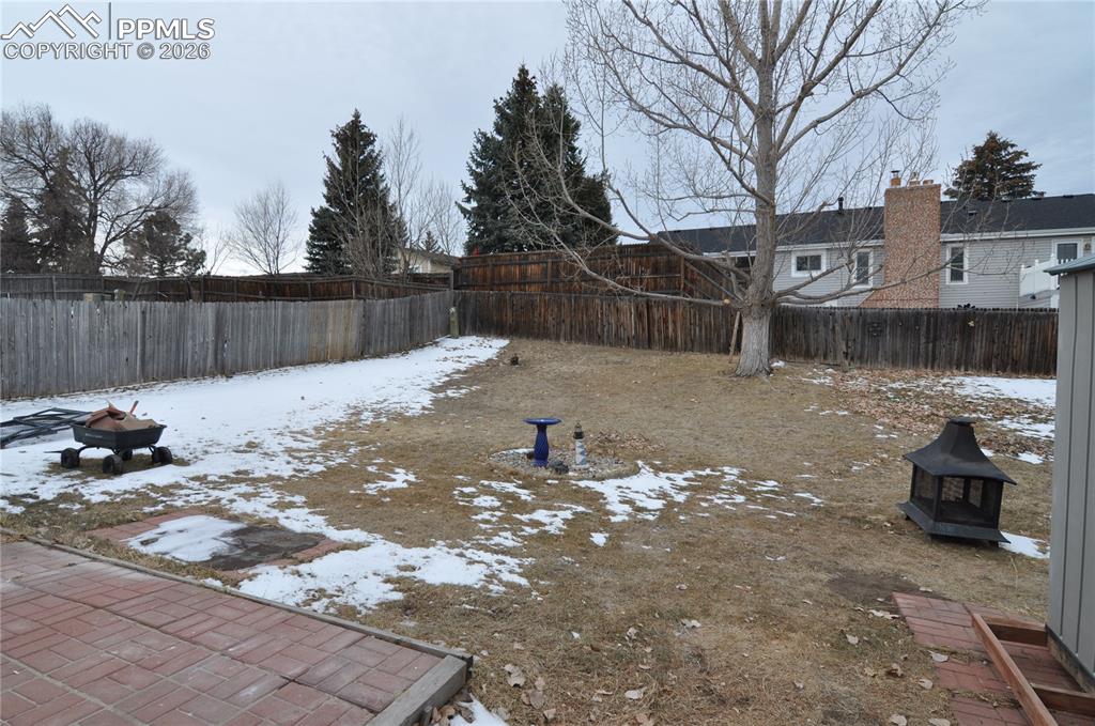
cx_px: 548
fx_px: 592
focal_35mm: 20
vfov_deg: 63.0
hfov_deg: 85.5
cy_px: 363
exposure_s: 1/250
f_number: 8
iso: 200
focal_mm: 13
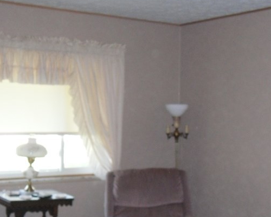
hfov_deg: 27.1
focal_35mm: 70
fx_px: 561
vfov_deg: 21.6
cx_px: 164
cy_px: 166
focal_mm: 6.3
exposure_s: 1/45
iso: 400
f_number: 3.5
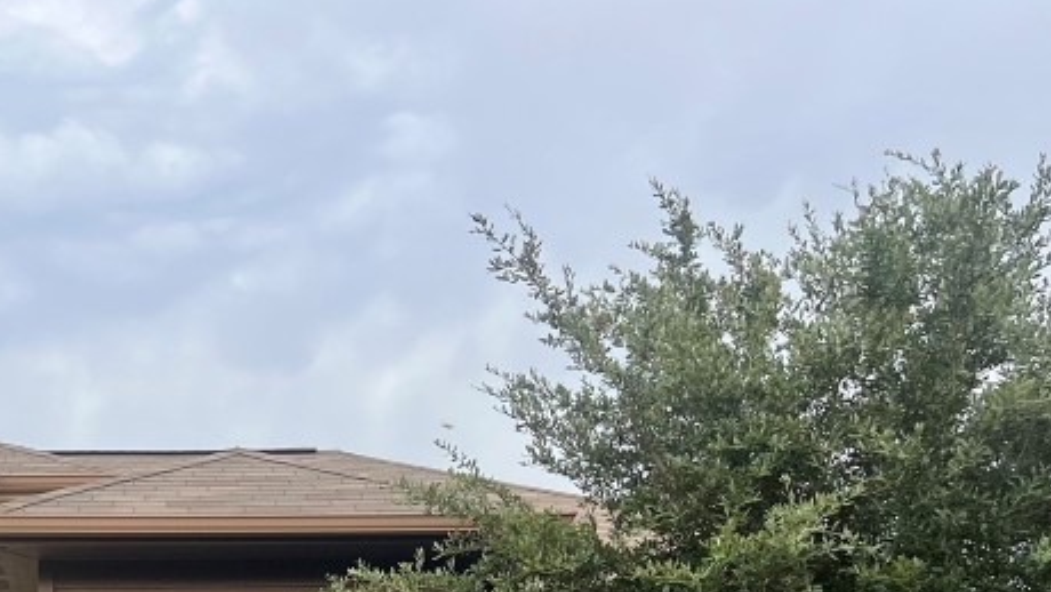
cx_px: 137
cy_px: 834
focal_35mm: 63
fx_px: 1756
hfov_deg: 32.0
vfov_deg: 17.6
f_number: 1.5
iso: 80
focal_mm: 5.7
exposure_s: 1/121
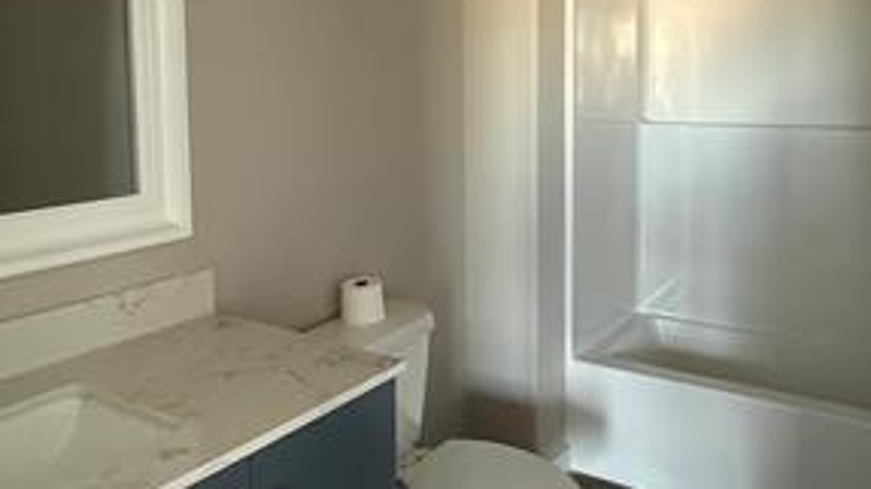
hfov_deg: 58.1
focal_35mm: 34
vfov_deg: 34.1
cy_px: 149
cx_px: 437
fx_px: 785
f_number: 2.2
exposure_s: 1/60
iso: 800
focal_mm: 2.22
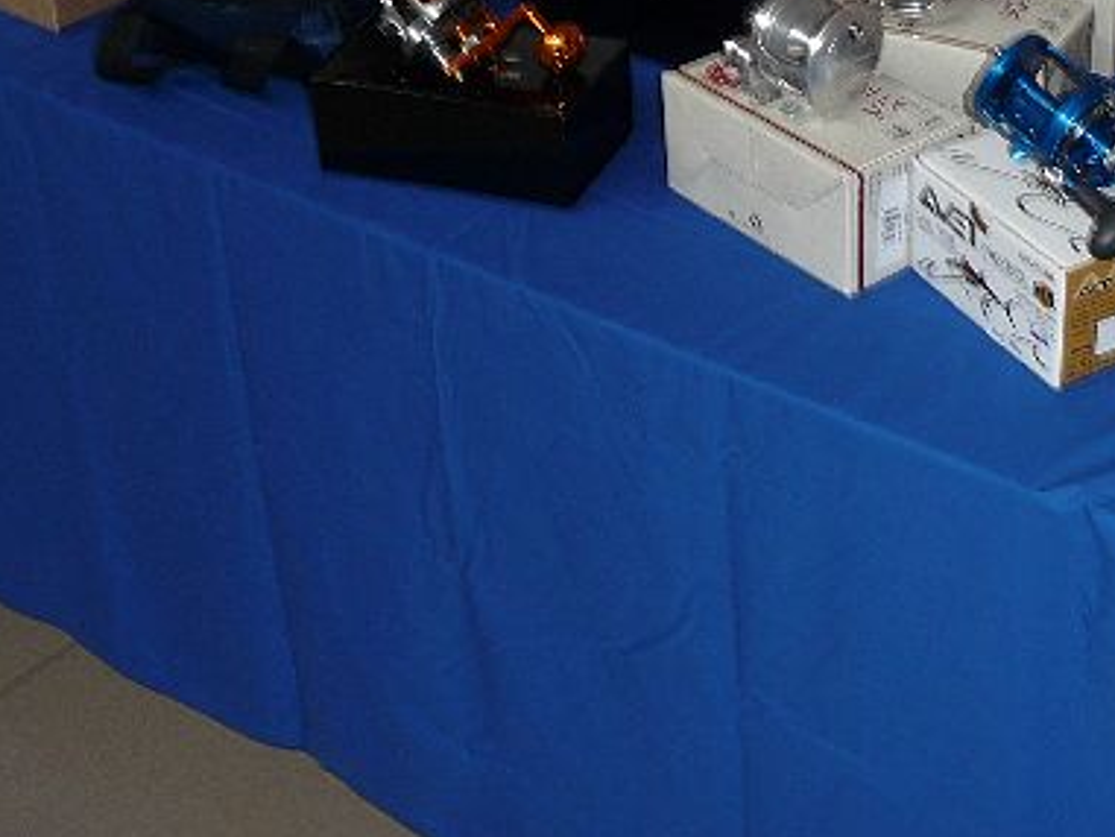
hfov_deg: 30.0
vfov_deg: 22.5
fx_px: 2030
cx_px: 881
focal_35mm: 63
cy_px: 35
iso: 100
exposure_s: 1/30
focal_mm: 5
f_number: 3.4
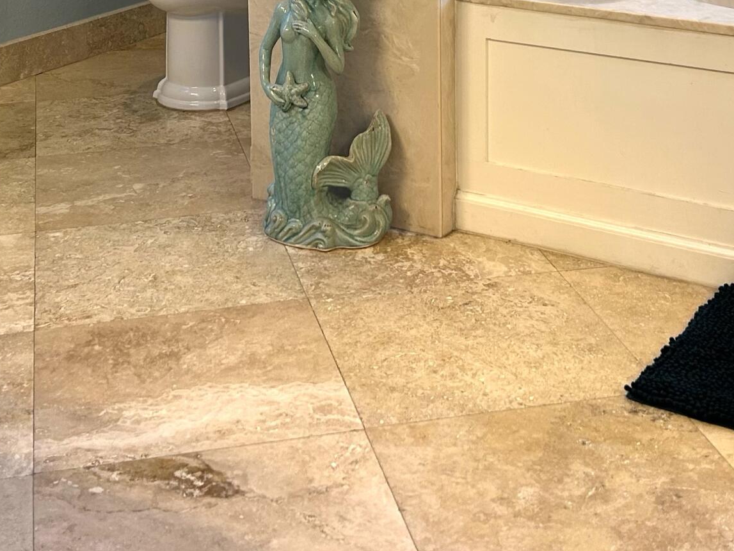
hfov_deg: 28.6
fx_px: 1442
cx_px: 367
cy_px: -90
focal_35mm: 68
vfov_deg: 20.4
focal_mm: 5.7
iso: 64
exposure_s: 1/120
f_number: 1.5
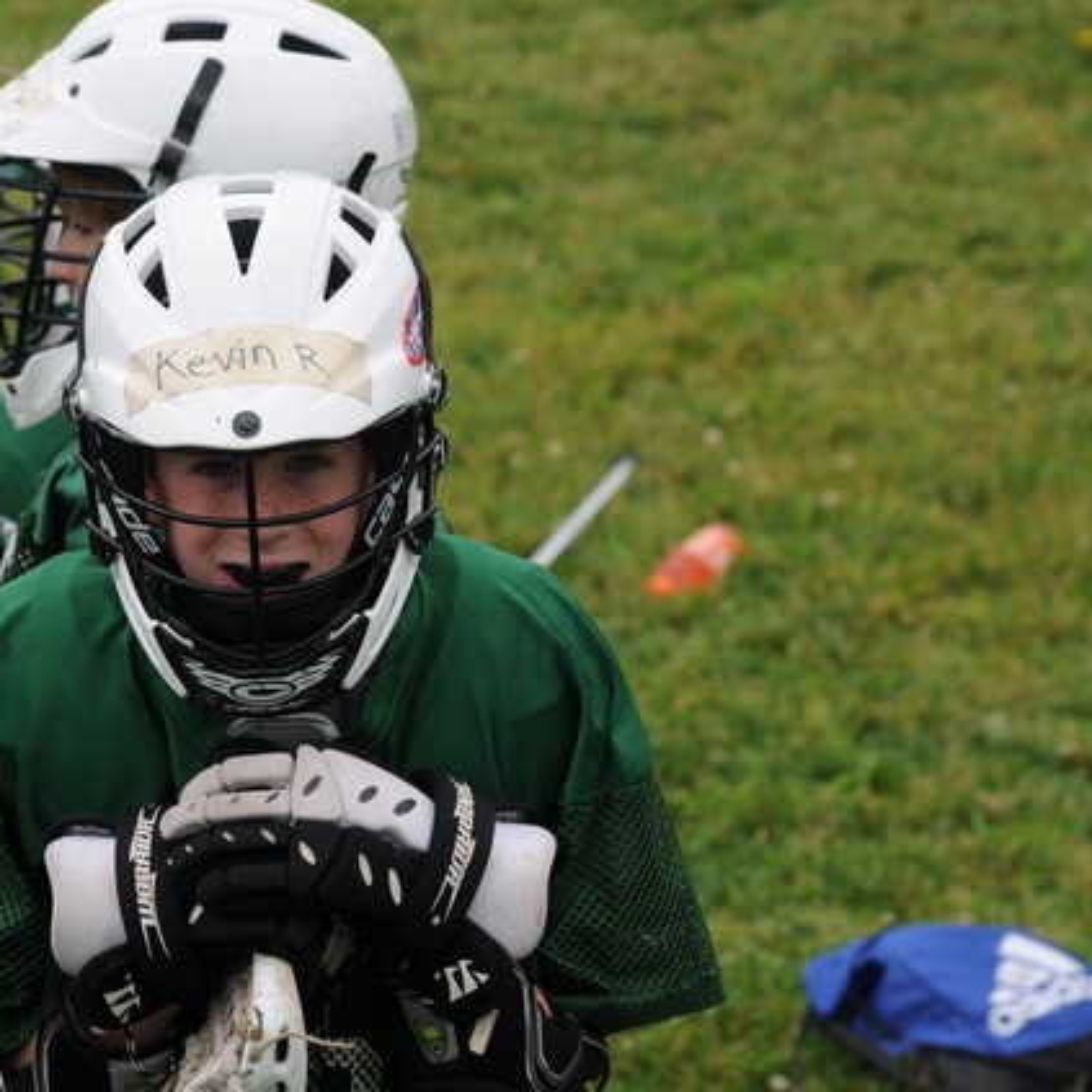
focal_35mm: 216
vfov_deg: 8.1
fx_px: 7709
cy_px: 546
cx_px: 392
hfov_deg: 8.1
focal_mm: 112
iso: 200
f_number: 6.3
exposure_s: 1/160
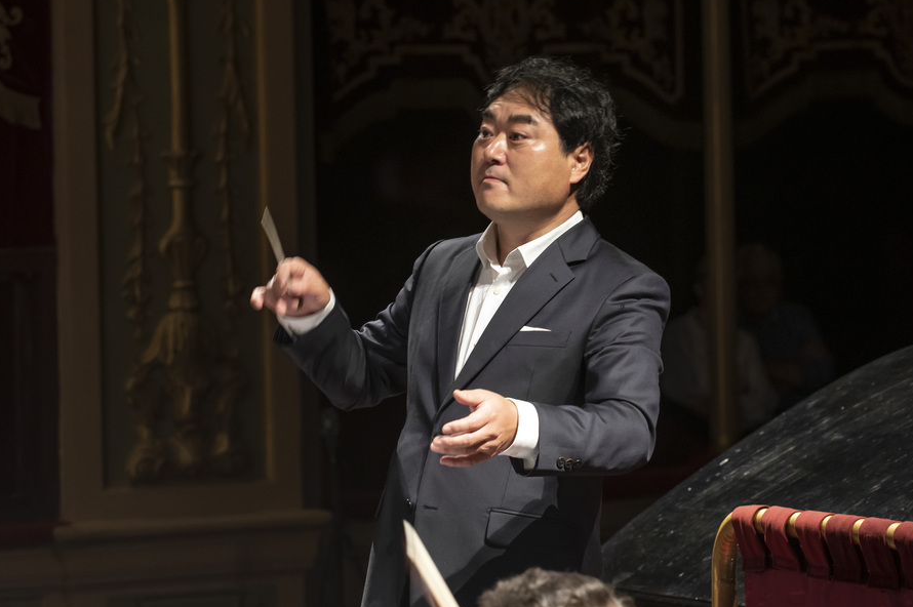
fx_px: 4663
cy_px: 293
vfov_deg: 7.5
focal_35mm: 184
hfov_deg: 11.2
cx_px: 453
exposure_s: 1/25
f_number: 5.6
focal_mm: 110
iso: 1250
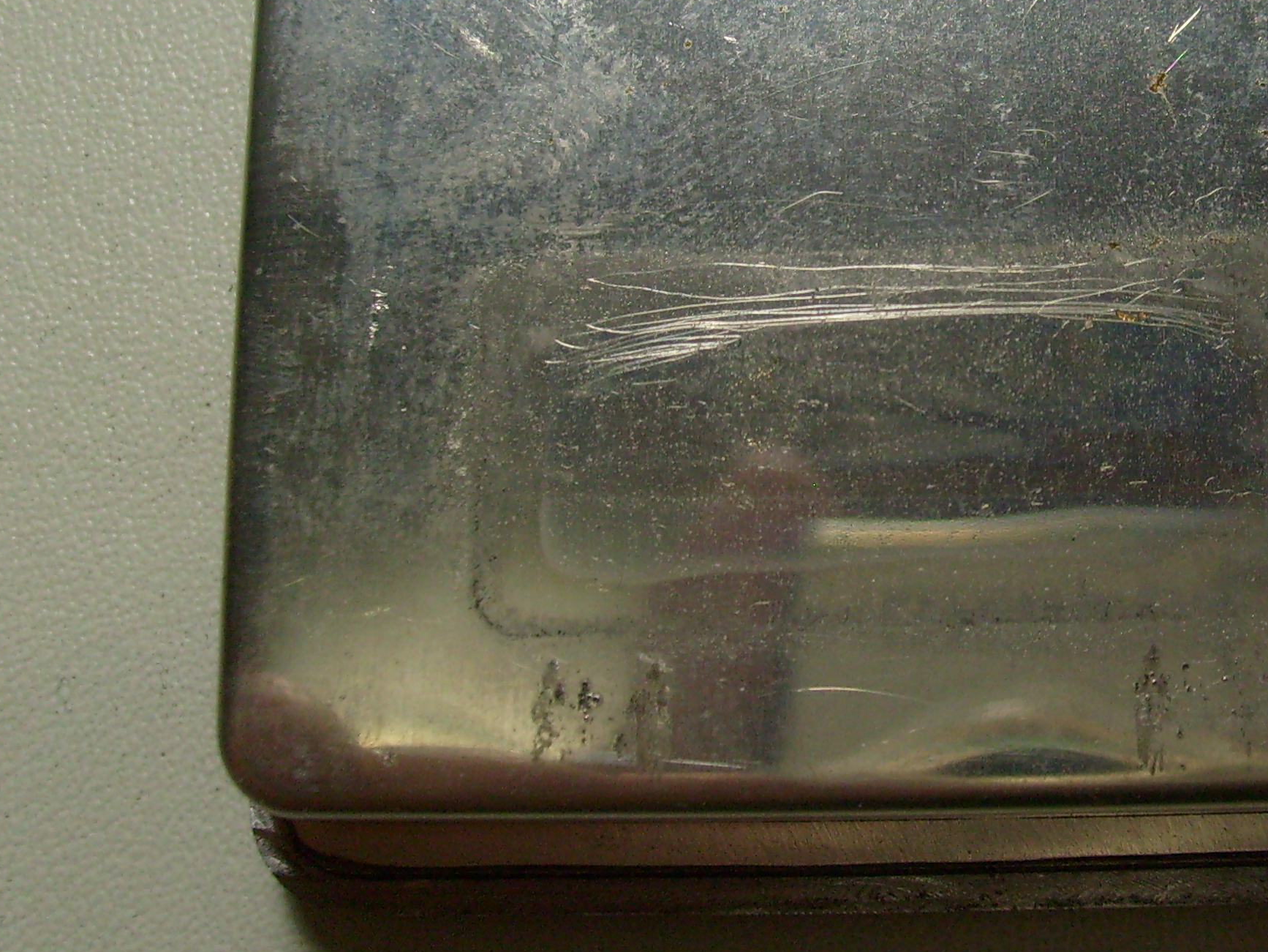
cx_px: 963
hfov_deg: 30.6
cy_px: 294
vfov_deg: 23.5
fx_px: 2271
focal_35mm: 62
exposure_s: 1/125
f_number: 2.8
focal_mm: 5.8
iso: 80
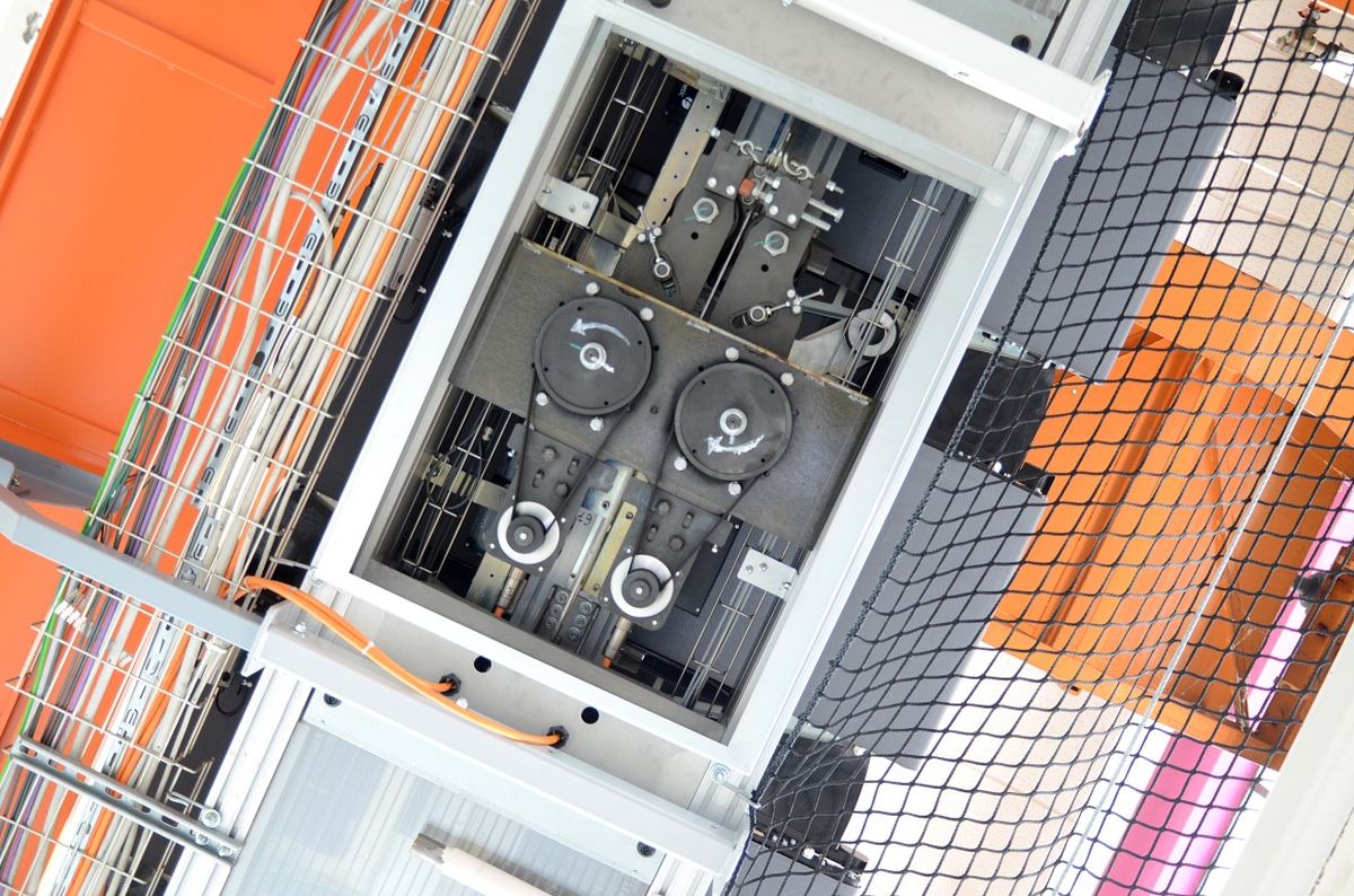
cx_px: 677
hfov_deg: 53.2
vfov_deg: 36.7
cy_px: 448
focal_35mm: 36
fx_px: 1351
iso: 640
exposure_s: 1/25
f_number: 3.2
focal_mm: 24
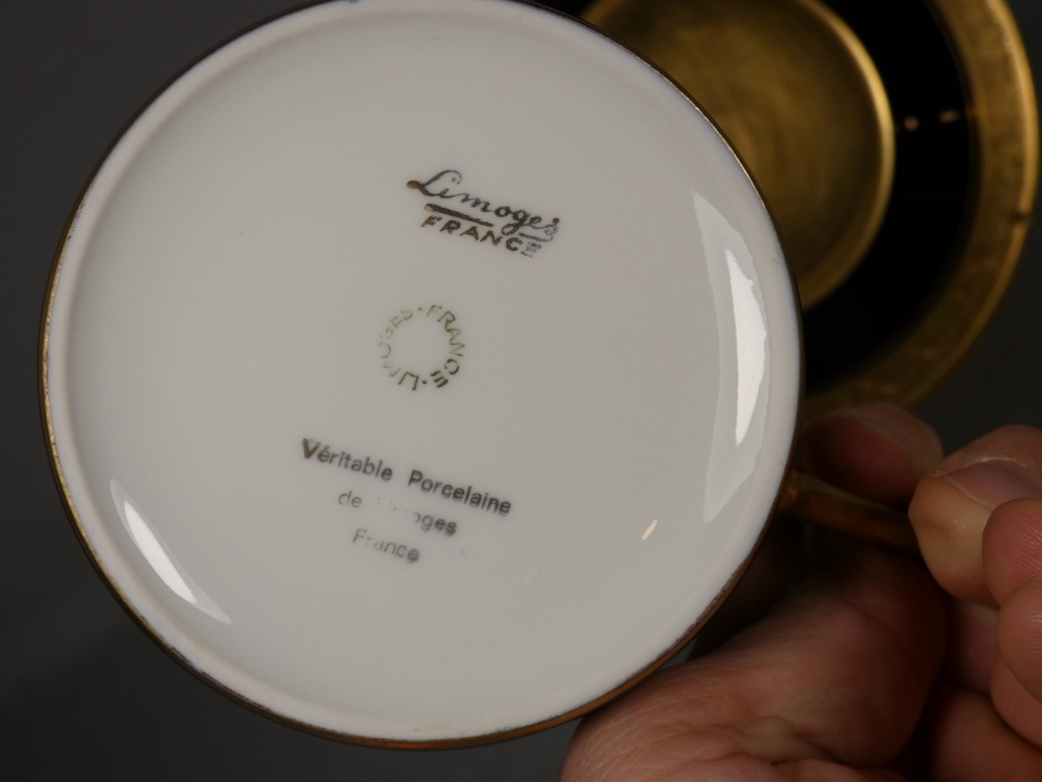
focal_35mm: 61
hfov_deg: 31.7
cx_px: 521
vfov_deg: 24.0
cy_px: 391
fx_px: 1836
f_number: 4.1
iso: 80
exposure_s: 1/320
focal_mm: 10.8
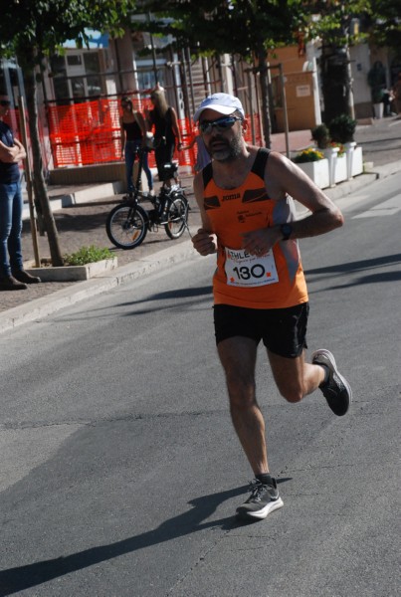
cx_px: 200
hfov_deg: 13.1
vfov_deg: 19.4
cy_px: 298
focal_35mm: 105
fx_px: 1745
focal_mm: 70
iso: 1000
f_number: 8
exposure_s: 1/2000
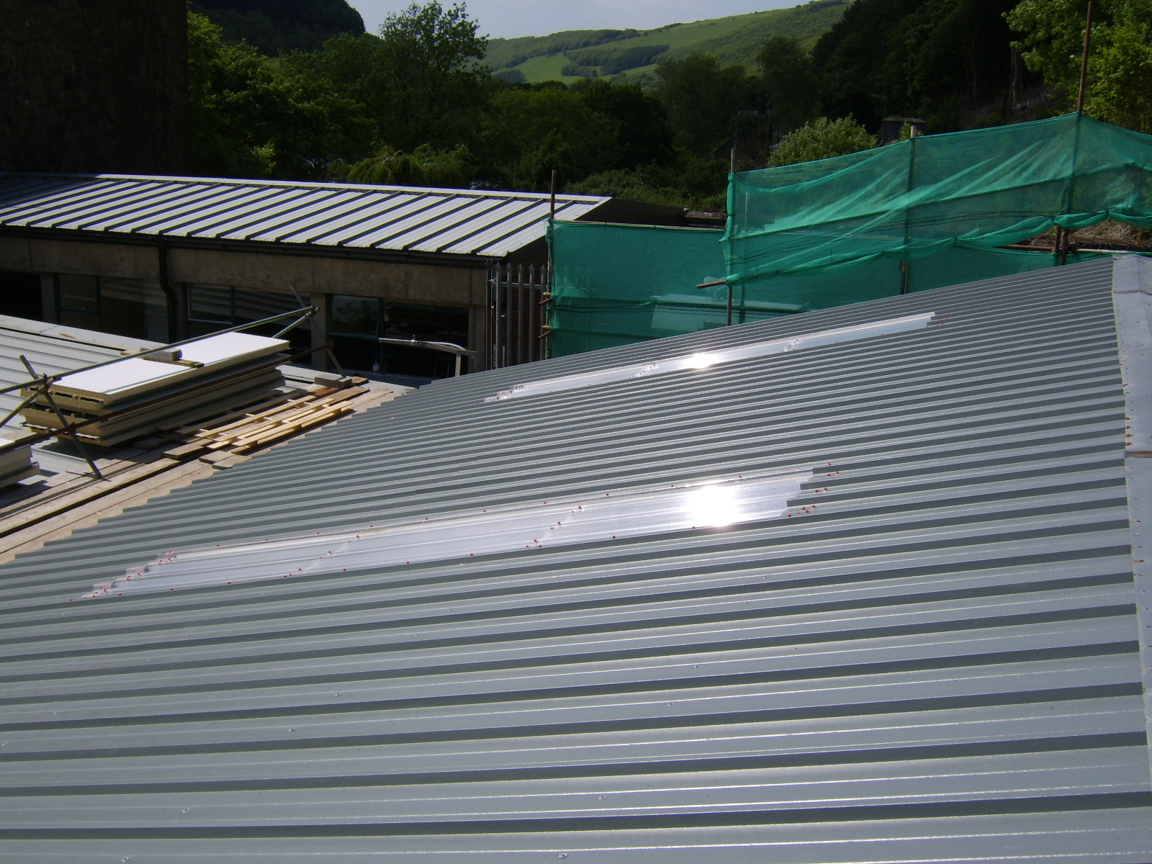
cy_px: 432
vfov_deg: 45.4
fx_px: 1032
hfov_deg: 58.4
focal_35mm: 31
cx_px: 576
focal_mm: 8.13
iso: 71
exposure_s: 1/458
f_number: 6.7
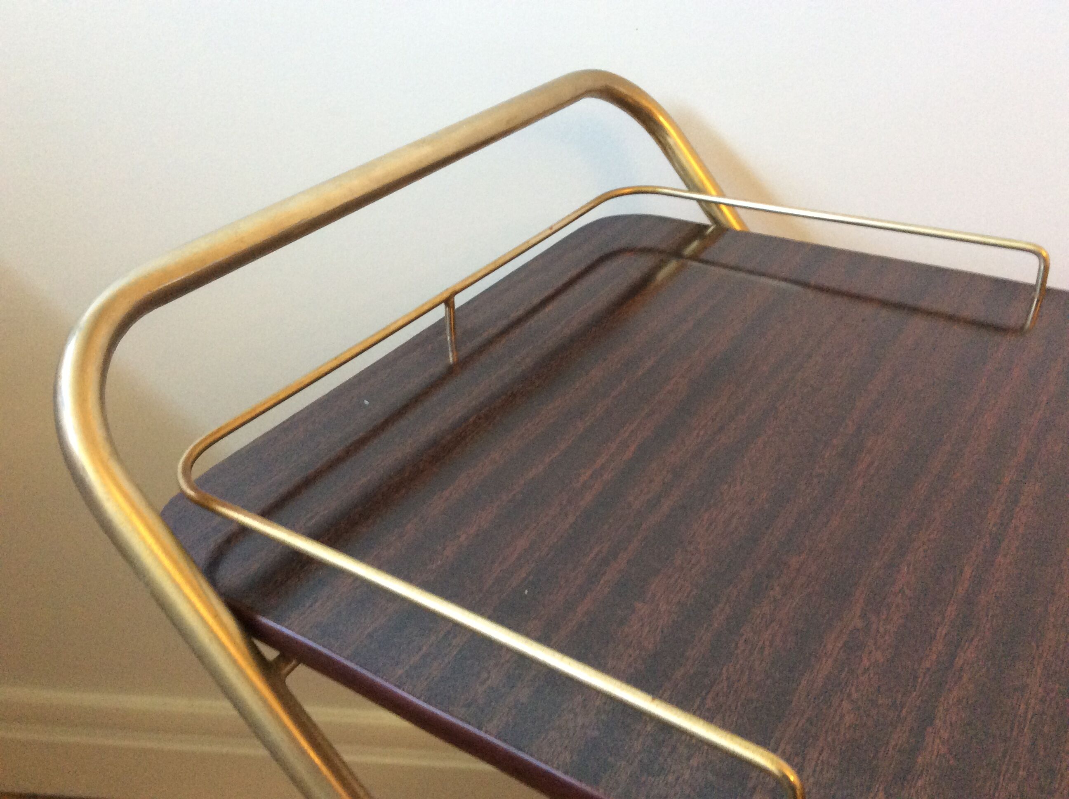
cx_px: 534
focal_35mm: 32
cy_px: 400
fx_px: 987
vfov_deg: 44.1
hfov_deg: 56.9
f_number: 2.4
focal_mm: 3.3
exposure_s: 1/25
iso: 160
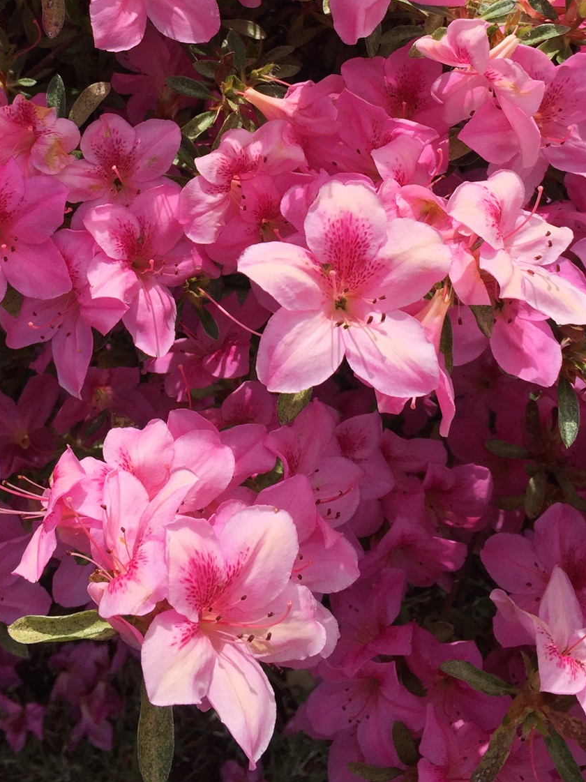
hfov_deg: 27.4
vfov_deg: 34.4
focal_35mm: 53
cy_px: 98
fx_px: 1197
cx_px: 219
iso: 32
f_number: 2.2
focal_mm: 4.15
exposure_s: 1/2083
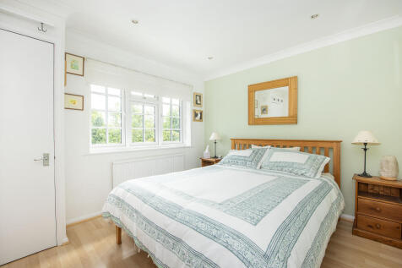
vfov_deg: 77.3
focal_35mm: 15
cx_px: 201
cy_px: 134
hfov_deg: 100.4
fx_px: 167
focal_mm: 15
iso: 400
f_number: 6.3
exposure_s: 1/125
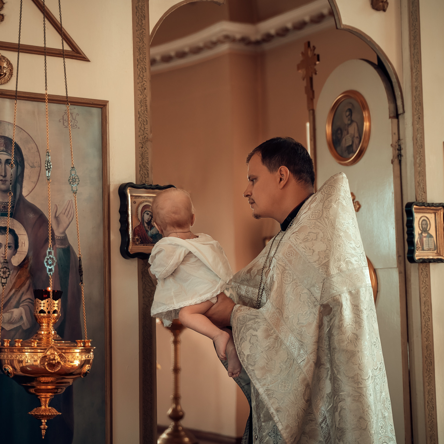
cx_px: 179
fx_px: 914
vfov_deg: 27.3
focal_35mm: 63
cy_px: 221
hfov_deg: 27.2
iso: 640
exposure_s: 1/320
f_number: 3.5
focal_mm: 49
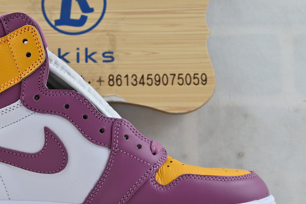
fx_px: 595
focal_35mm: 70
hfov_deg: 28.4
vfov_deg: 19.4
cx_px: 78
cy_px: 134
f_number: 4.8
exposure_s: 1/60
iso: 100
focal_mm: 30
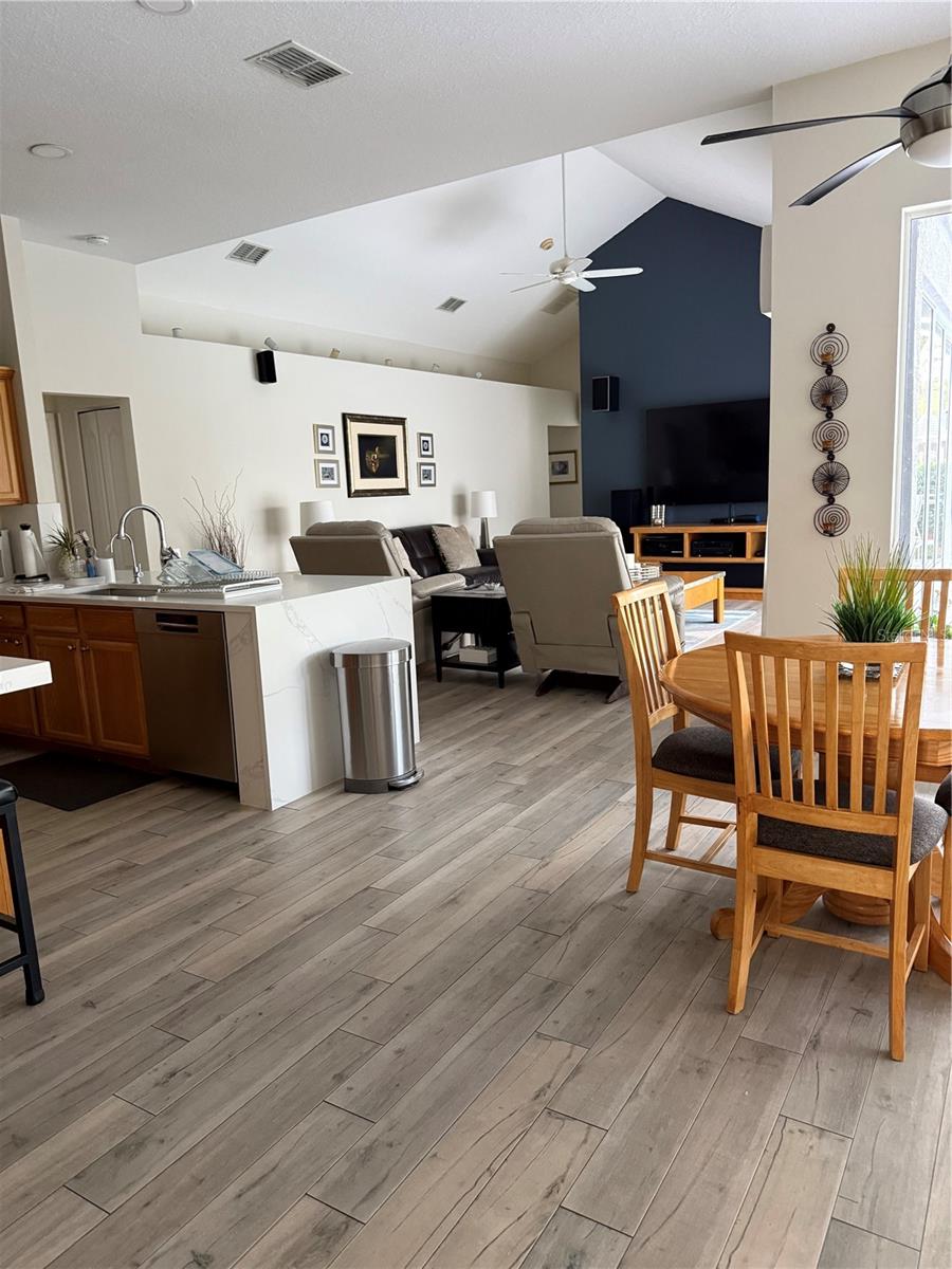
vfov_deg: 71.6
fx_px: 880
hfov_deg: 56.8
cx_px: 476
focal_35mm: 24
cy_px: 634
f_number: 1.78
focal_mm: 6.76
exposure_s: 1/60
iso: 500
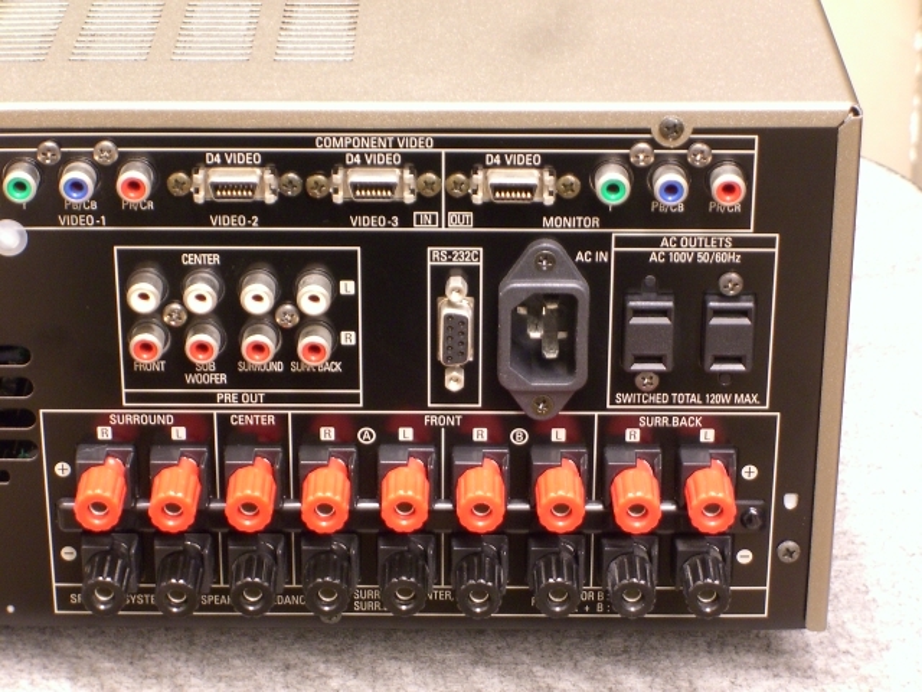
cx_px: 461
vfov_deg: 13.0
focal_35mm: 114
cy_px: 346
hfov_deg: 17.3
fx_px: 3036
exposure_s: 1/2.5
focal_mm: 23.7
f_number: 5.1
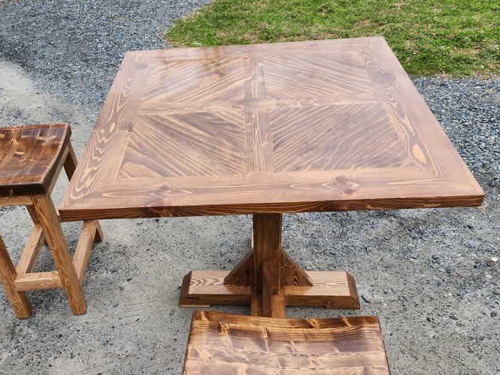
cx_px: 218
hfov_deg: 56.7
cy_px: 231
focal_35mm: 32
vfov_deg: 43.8
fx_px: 462
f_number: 1.8
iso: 16
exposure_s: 1/180
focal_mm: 6.4
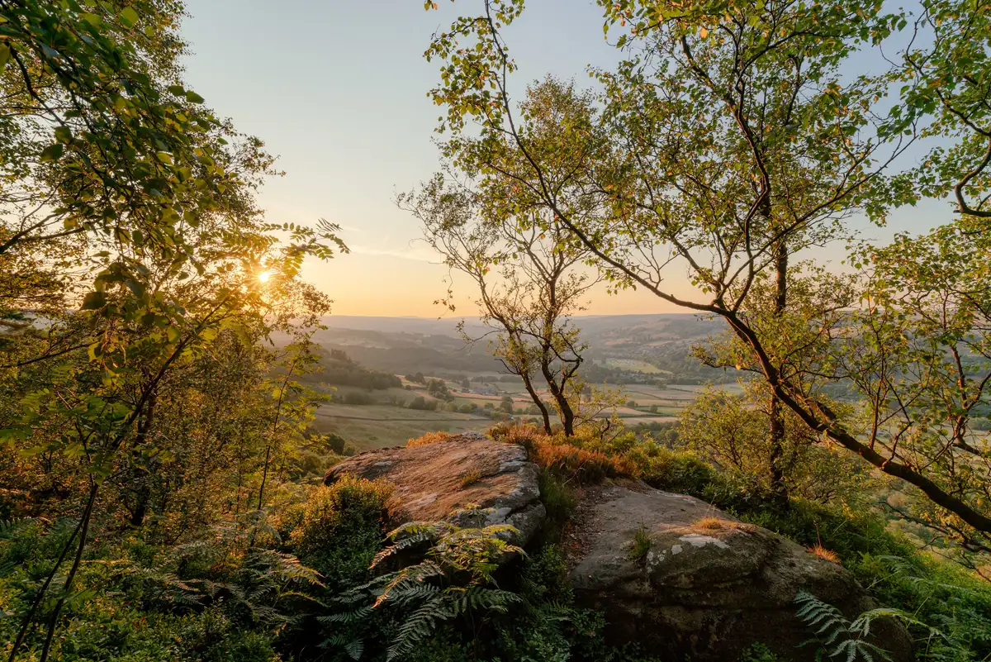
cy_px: 331
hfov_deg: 96.7
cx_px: 496
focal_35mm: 16
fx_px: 441
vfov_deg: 73.8
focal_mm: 16
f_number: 11
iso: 200
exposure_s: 1/100
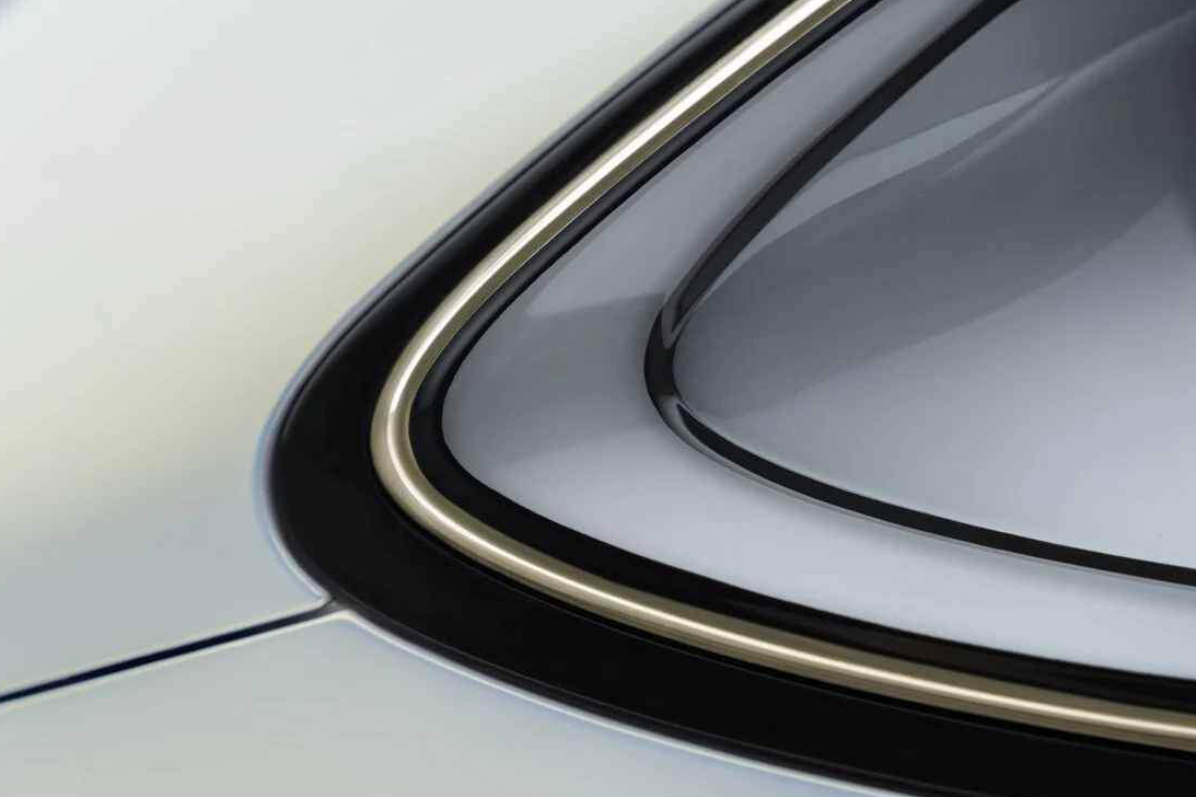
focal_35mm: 82
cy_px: 394
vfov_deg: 16.6
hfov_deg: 24.7
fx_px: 2723
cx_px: 497
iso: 400
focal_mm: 70
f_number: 4.5
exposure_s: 1/320
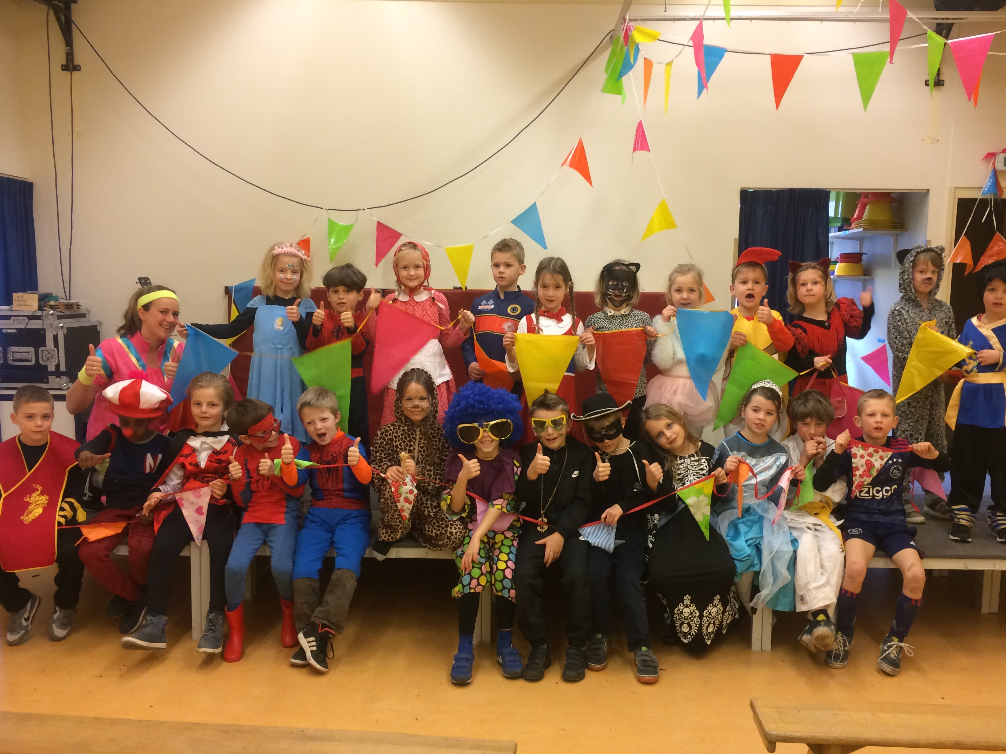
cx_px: 537
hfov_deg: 55.3
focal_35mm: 33
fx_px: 959
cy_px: 420
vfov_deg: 42.9
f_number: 2.2
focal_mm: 4.15
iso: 160
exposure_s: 1/33
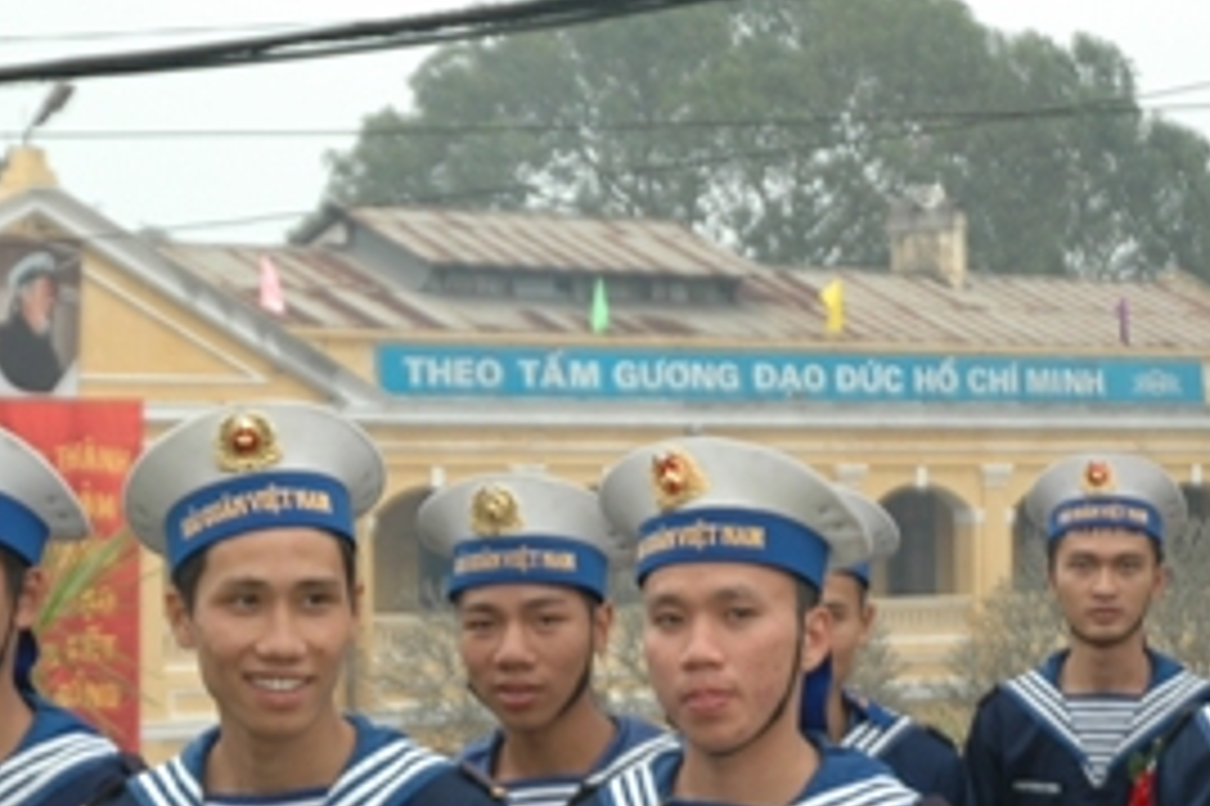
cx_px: 349
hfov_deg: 12.4
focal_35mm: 166
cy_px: 811
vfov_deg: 8.2
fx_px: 5576
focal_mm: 44
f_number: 4.5
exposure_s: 1/250
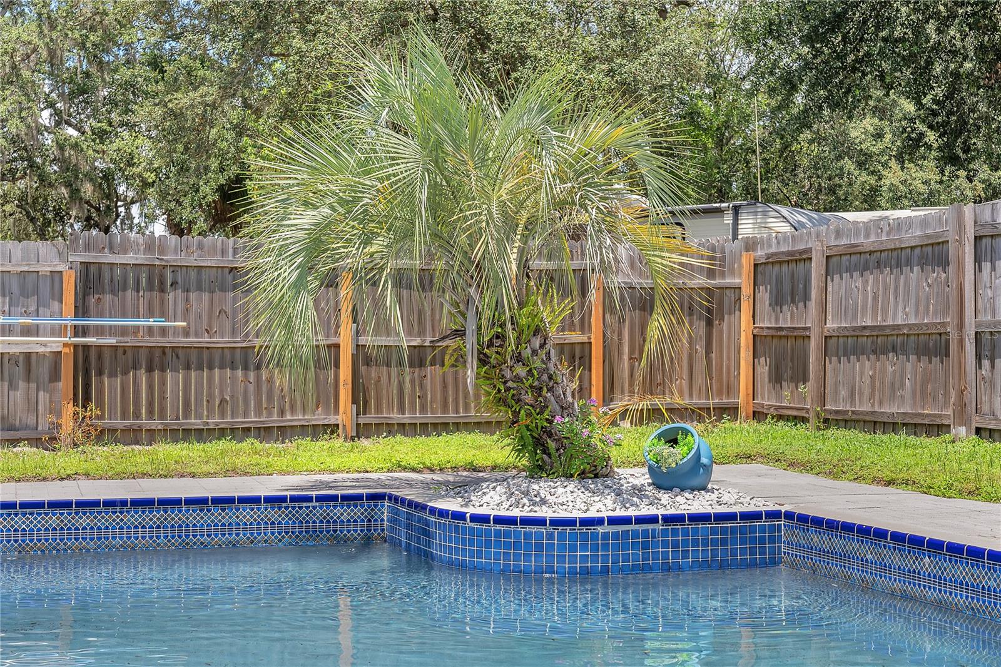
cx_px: 500
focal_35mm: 56
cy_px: 334
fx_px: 1557
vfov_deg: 24.2
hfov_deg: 35.6
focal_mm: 56
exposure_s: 1/1.25
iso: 50
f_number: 7.1
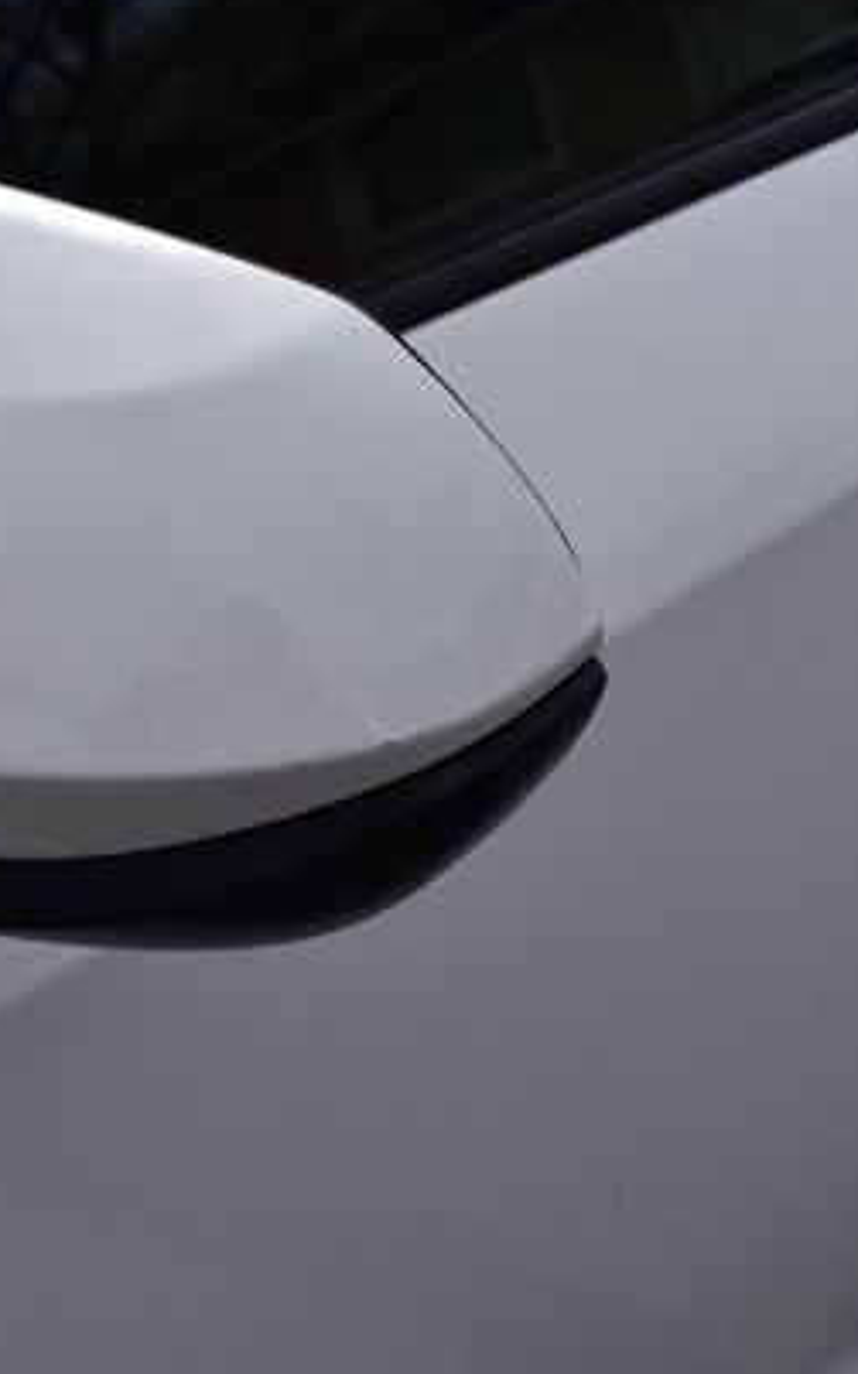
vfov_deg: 28.2
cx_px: 34
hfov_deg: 17.5
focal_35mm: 73
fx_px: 2733
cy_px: 653
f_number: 11
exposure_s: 1/500
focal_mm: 30
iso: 280
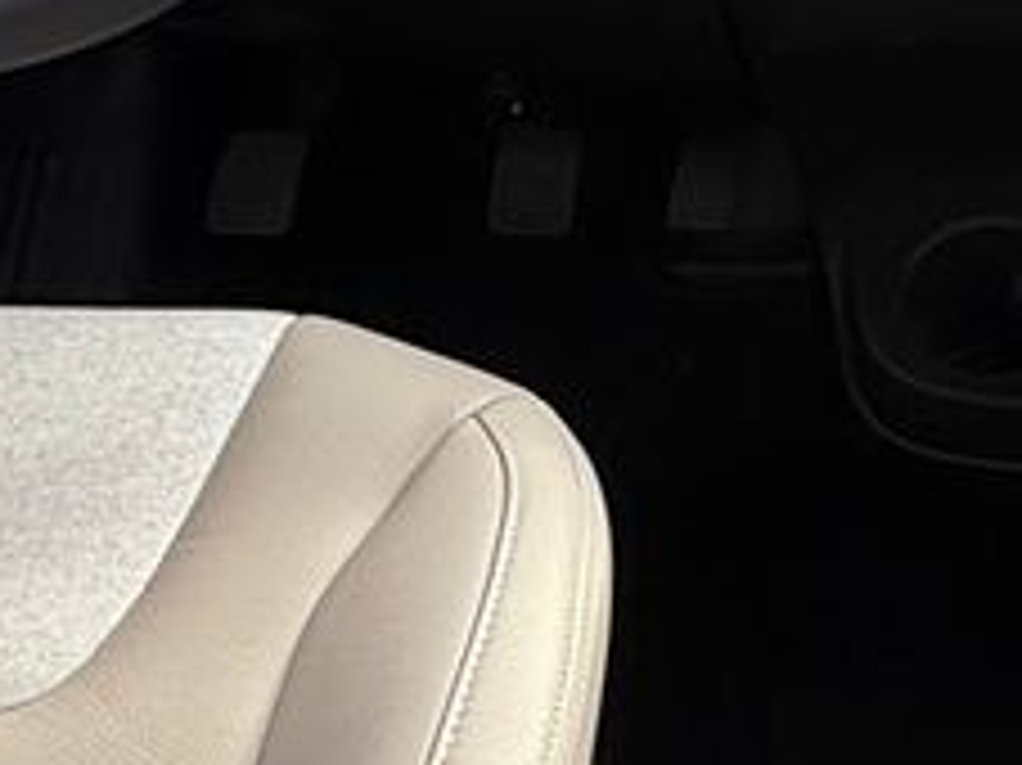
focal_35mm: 79
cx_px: 1094
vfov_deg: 16.3
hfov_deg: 23.4
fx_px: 2331
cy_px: -518
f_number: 2.2
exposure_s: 1/139
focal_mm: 2.22
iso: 50
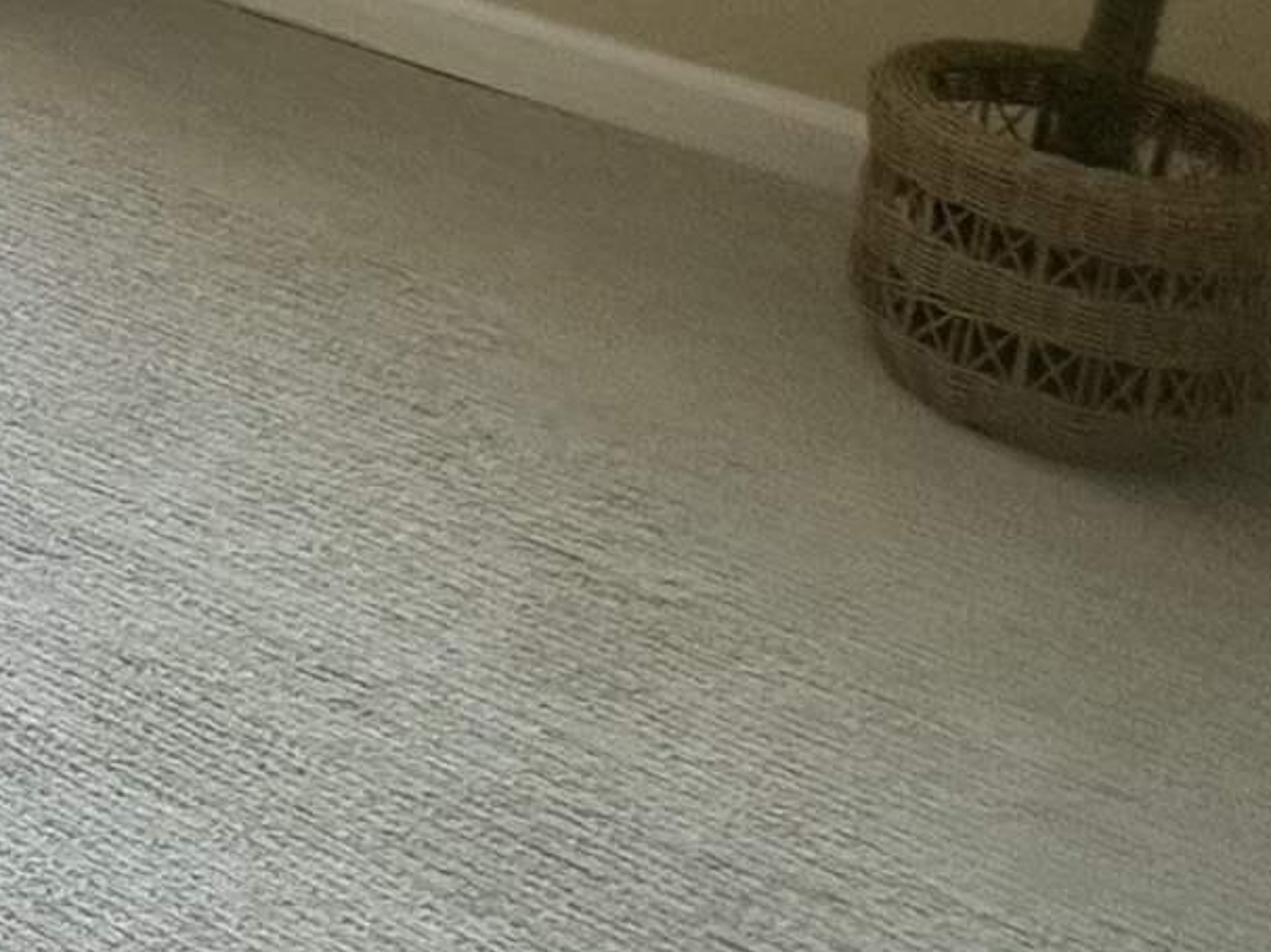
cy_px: -705
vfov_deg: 17.3
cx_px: -1634
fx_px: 2606
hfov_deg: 16.0
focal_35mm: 71
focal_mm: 2.22
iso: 125
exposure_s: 1/99
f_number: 2.2
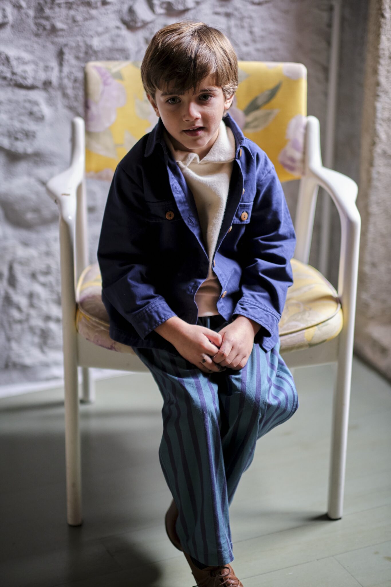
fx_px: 1369
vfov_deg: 24.2
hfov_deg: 16.3
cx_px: 196
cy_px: 294
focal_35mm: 84
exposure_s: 1/250
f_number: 1.4
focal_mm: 56
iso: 1000
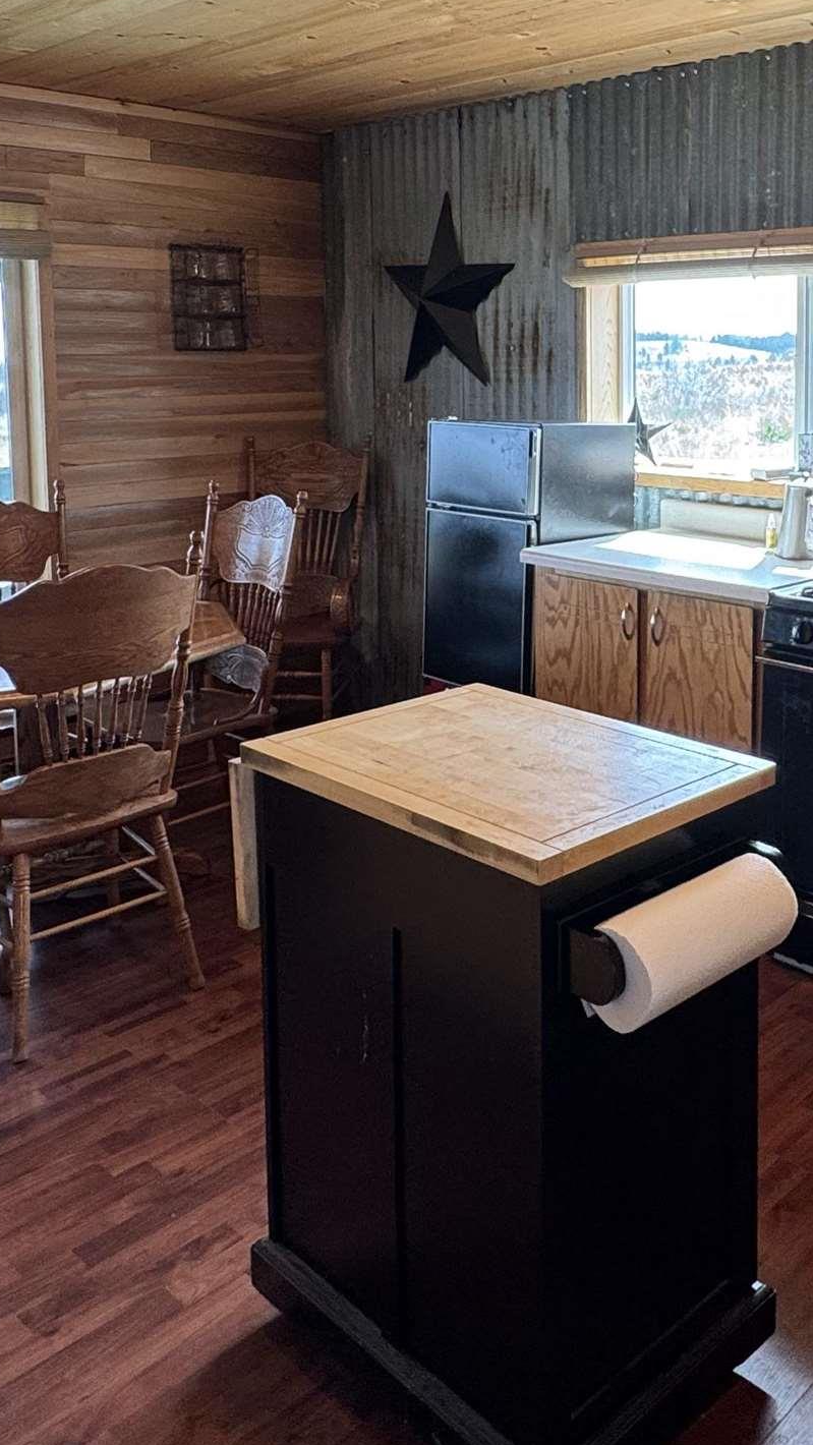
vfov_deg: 57.8
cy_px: 448
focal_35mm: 33
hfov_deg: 34.1
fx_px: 1264
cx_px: 700
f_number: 2.2
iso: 125
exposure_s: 1/120
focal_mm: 2.22
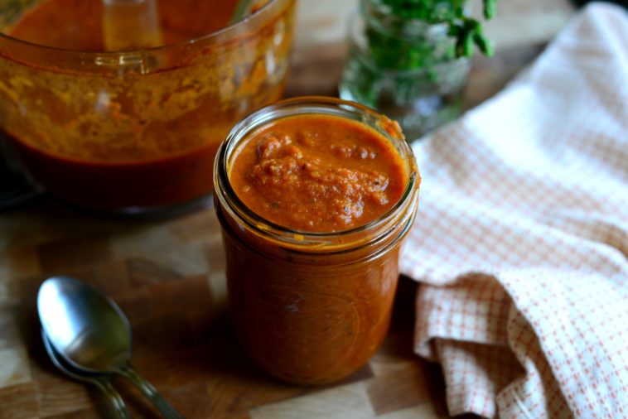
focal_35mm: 50
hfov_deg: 39.6
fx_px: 873
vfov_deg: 27.0
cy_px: 210
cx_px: 314
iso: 640
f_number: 3.5
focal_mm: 50
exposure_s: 1/80
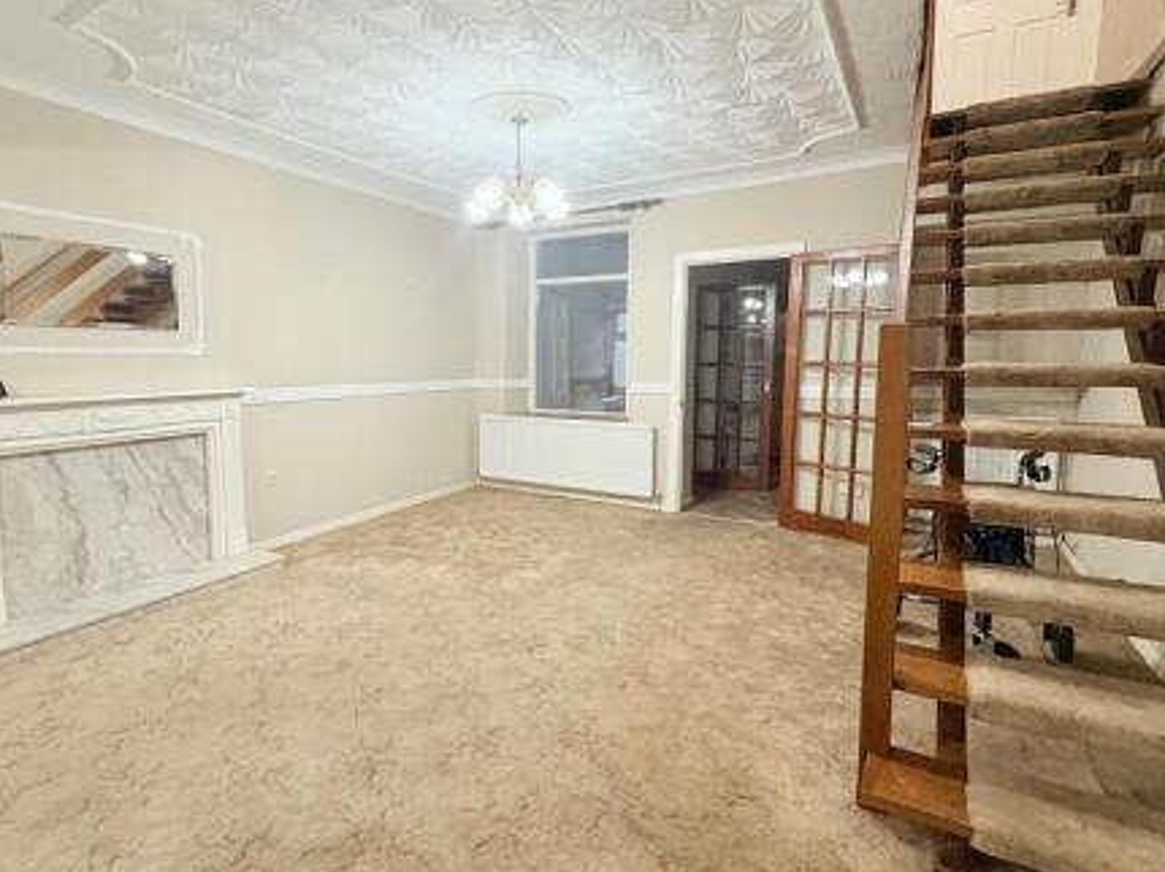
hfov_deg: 84.4
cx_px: 524
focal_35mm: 19
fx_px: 639
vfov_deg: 68.6
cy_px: 410
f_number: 2.2
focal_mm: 2.22
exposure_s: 1/50
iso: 400
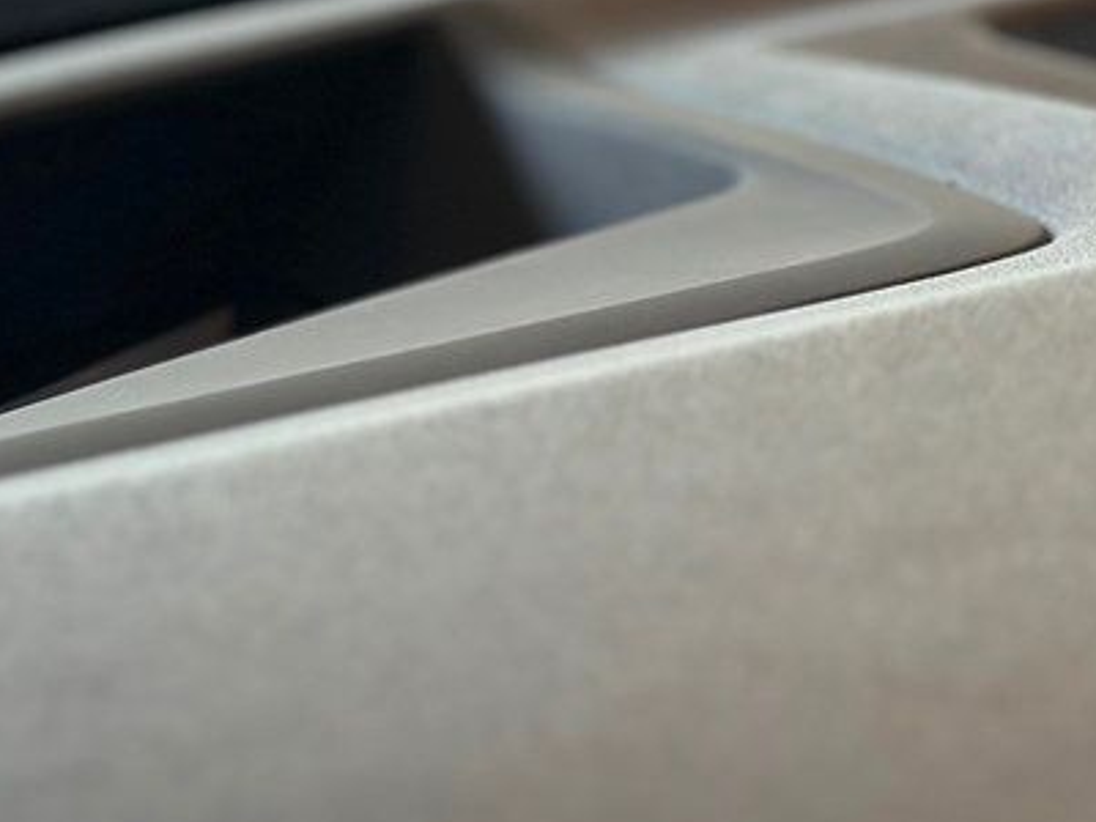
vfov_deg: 12.0
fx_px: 3894
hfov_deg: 15.9
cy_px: 206
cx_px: 233
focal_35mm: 123
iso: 80
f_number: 1.78
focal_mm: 6.86
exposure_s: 1/120
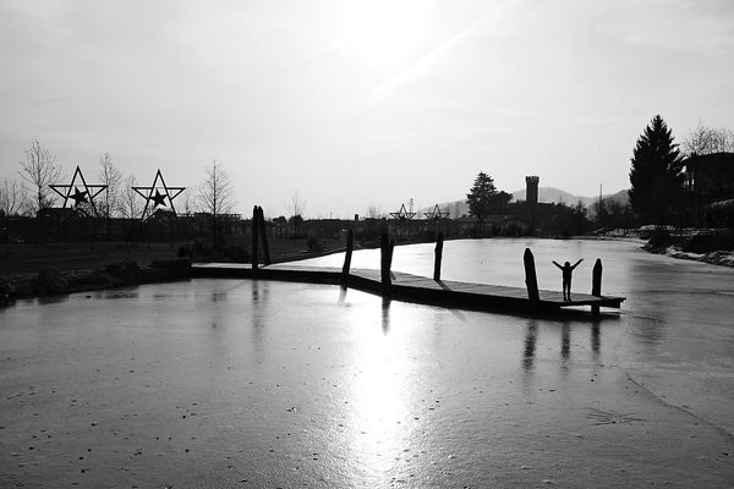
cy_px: 244
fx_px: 734
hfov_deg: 53.1
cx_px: 367
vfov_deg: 36.9
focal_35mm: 36
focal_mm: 24
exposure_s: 1/640
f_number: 8
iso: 100
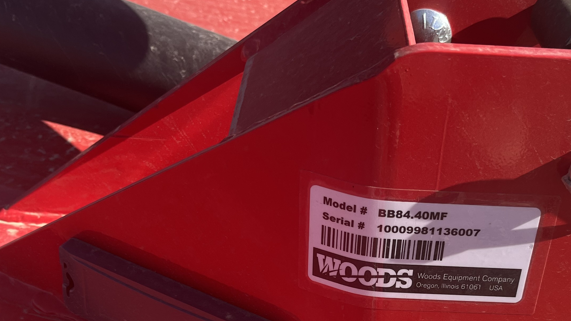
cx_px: 357
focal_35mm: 53
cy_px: 298
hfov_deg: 38.9
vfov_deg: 22.0
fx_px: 802
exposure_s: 1/1802
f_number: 1.6
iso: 50
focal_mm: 5.1
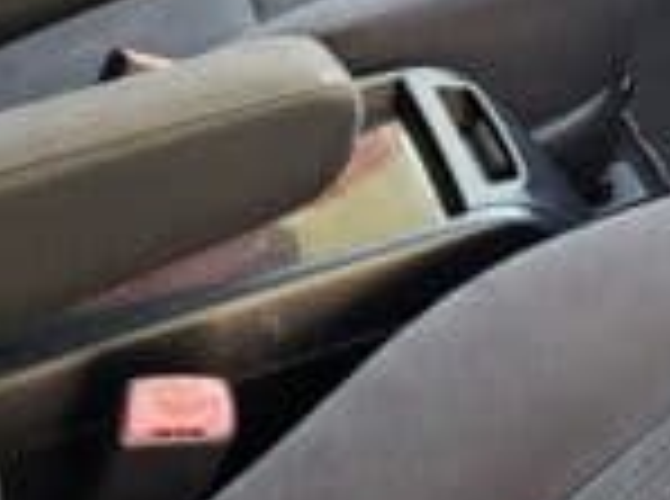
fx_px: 1352
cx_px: 782
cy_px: -252
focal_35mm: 70
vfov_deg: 18.5
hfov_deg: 25.3
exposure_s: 1/50
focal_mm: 2.2
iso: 80
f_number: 2.2
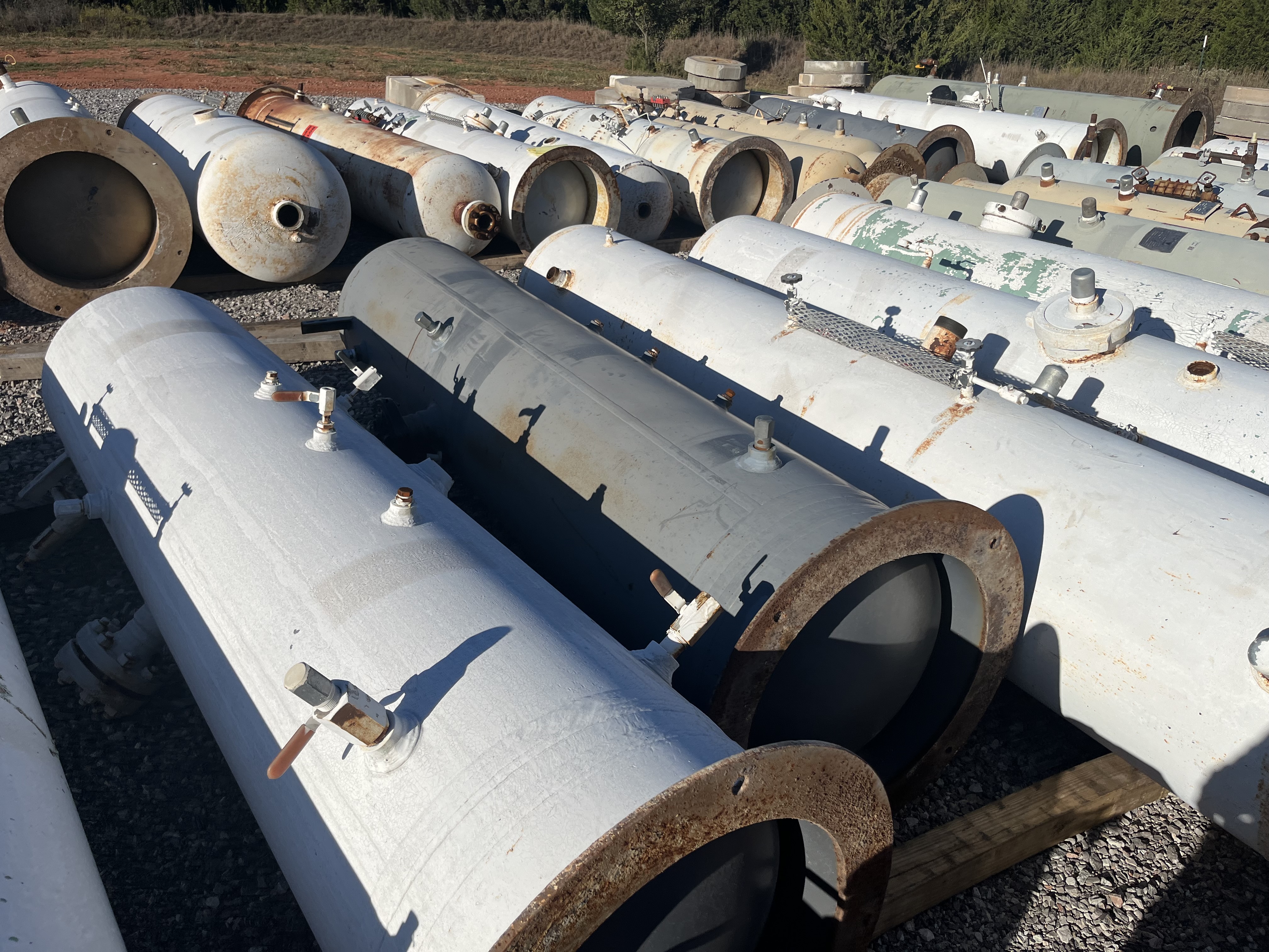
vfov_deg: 53.1
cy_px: 476
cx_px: 634
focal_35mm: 26
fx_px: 953
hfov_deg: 67.3
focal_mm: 5.1
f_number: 1.6
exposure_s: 1/8403
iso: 50
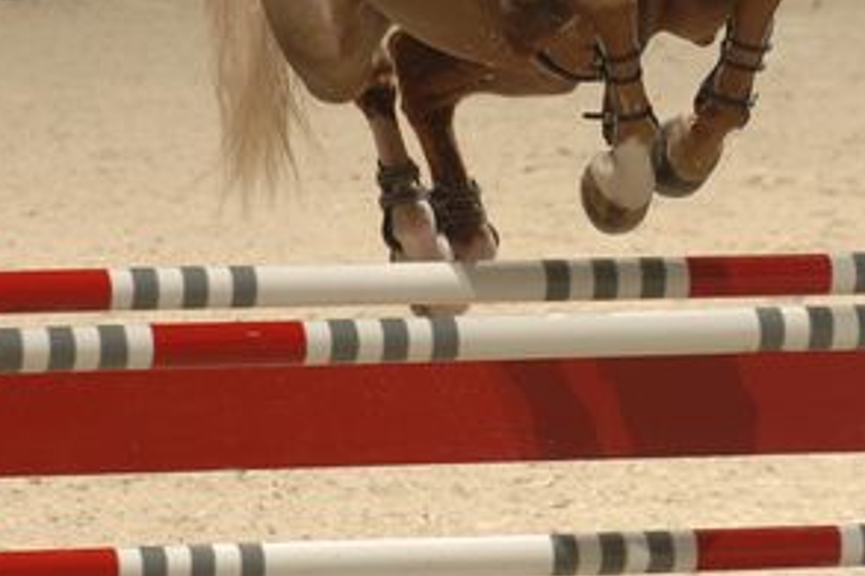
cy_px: 4
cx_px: 667
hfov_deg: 3.1
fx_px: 15729
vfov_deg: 2.1
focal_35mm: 655
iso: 320
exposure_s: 1/250
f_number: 6.3
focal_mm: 200
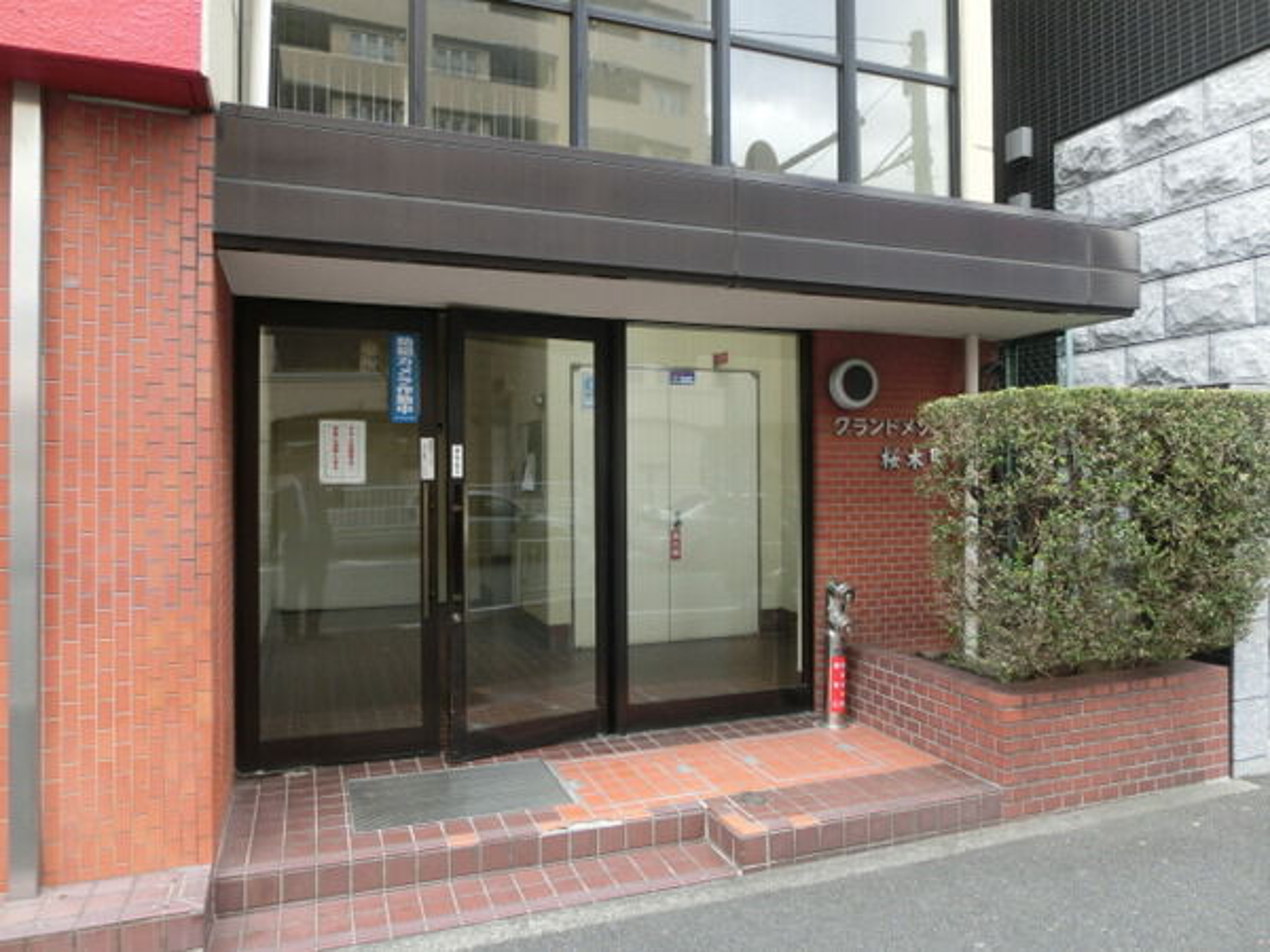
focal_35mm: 24
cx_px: 635
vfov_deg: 56.8
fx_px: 881
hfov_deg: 71.6
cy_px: 476
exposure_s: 1/125
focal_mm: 4.24
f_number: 3
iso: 125
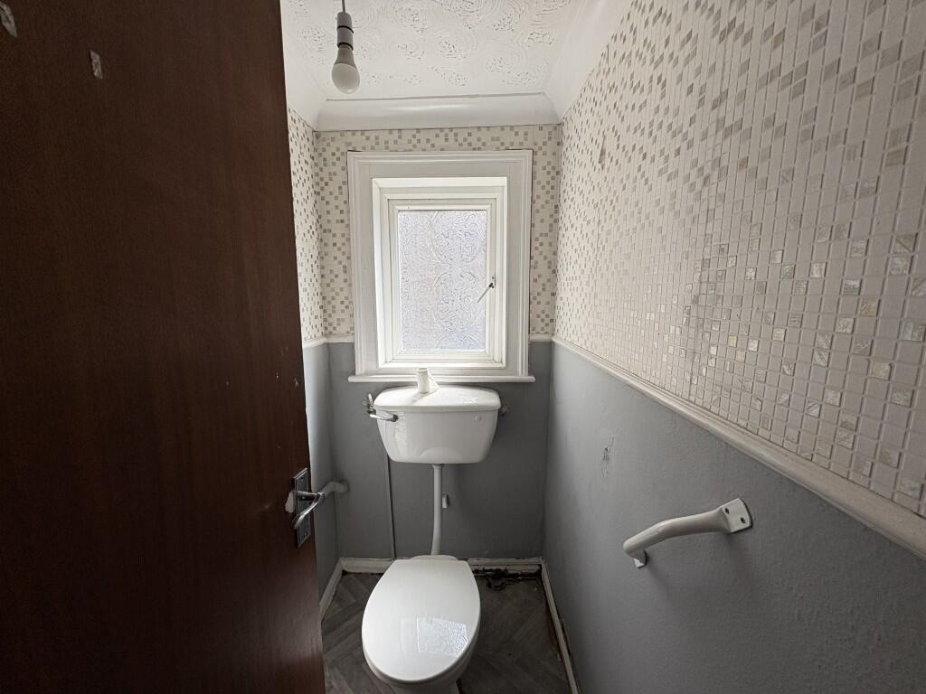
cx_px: 463
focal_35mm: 14
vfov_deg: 85.7
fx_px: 375
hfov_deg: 102.1
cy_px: 347
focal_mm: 2.22
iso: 50
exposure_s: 1/368
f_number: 2.2
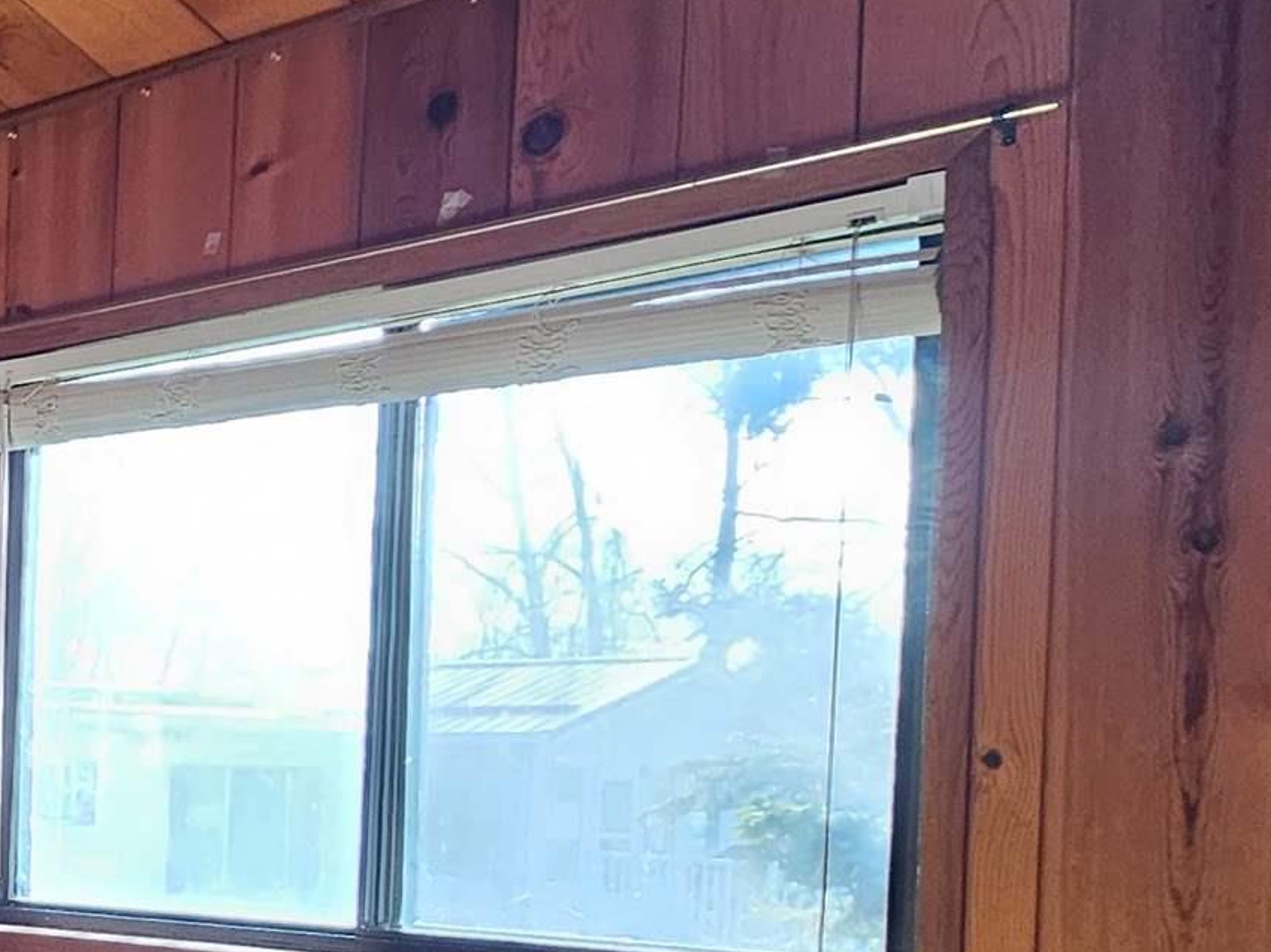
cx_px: -830
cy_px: 803
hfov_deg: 24.9
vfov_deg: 29.9
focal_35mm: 47
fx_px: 1725
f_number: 2.2
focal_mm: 2.2
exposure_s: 1/60
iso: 100
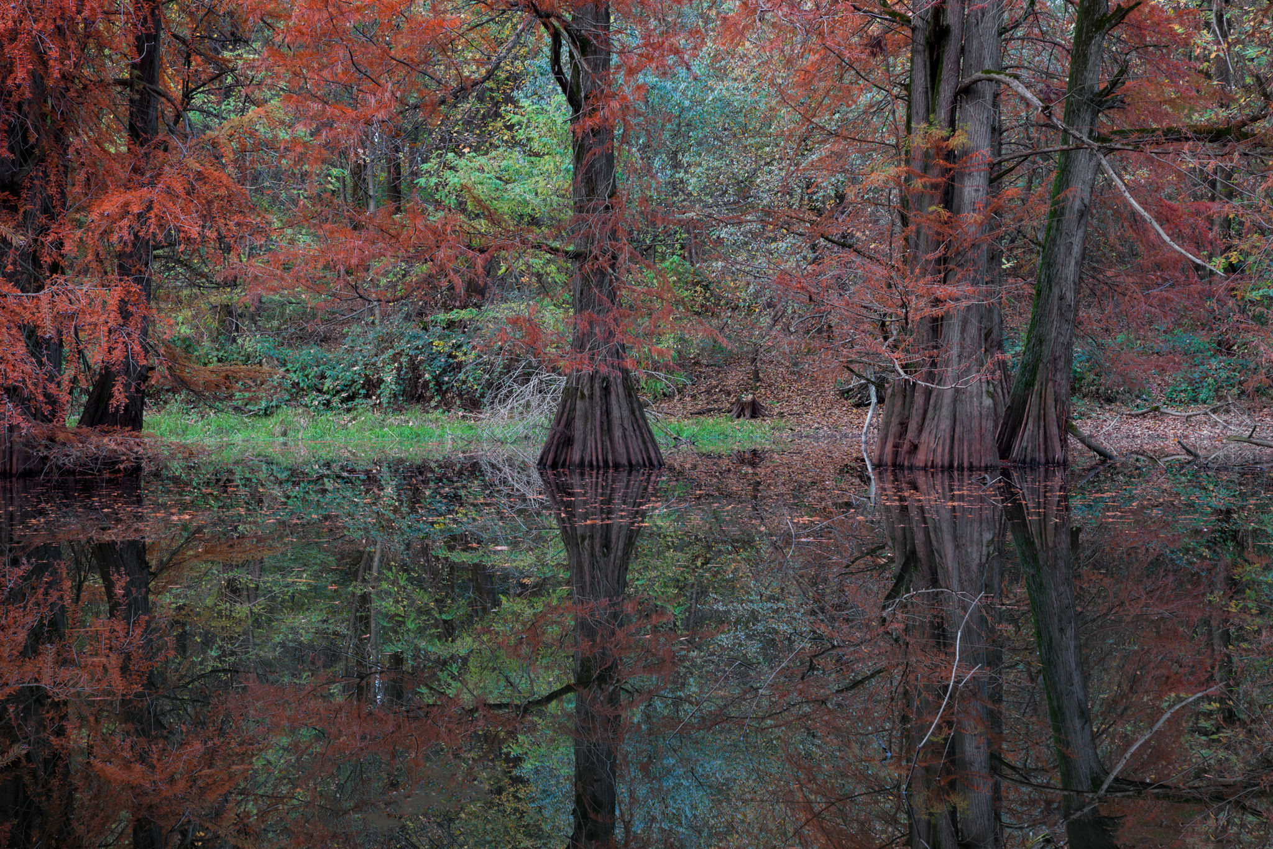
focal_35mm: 58
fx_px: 2052
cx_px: 636
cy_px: 424
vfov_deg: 23.4
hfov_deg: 34.5
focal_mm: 58
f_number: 14
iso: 100
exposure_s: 3
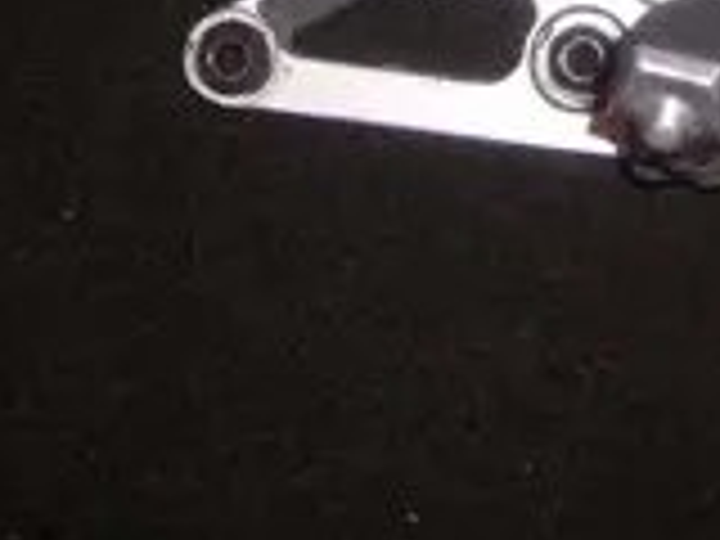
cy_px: -148
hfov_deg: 18.4
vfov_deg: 13.6
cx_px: 670
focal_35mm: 105
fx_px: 2184
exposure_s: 1/30
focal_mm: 5.8
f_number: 7.1
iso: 50
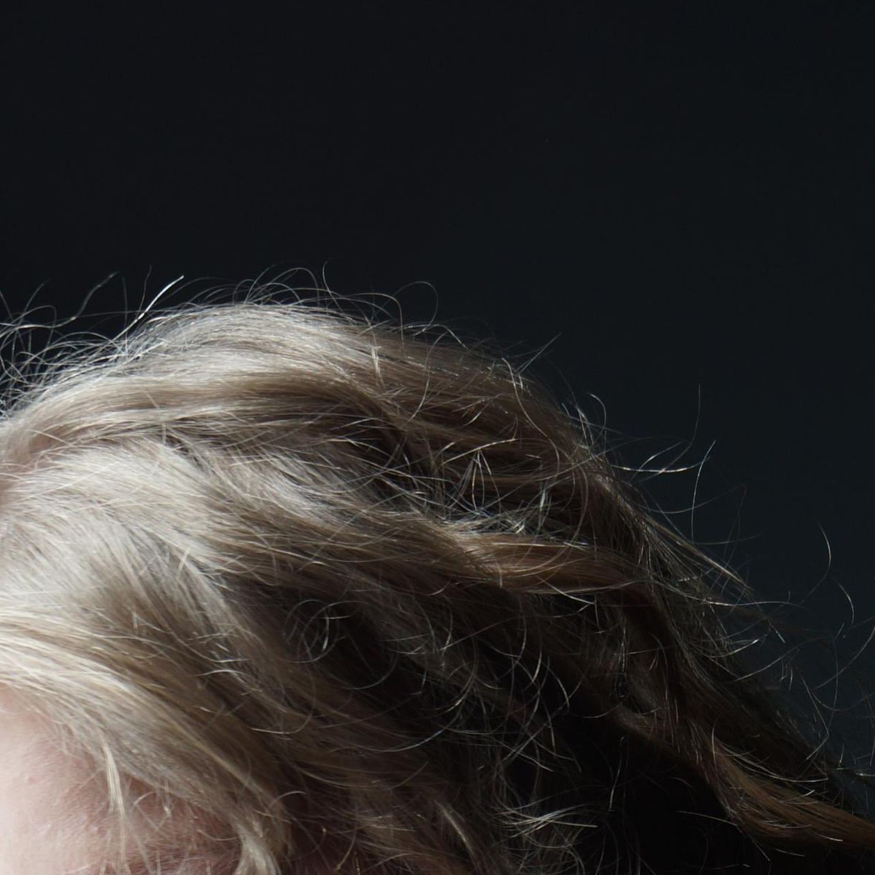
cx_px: 391
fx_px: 10467
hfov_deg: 4.8
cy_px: 1358
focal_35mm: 366
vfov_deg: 4.8
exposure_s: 1/125
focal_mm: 90
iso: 100
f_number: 5.6
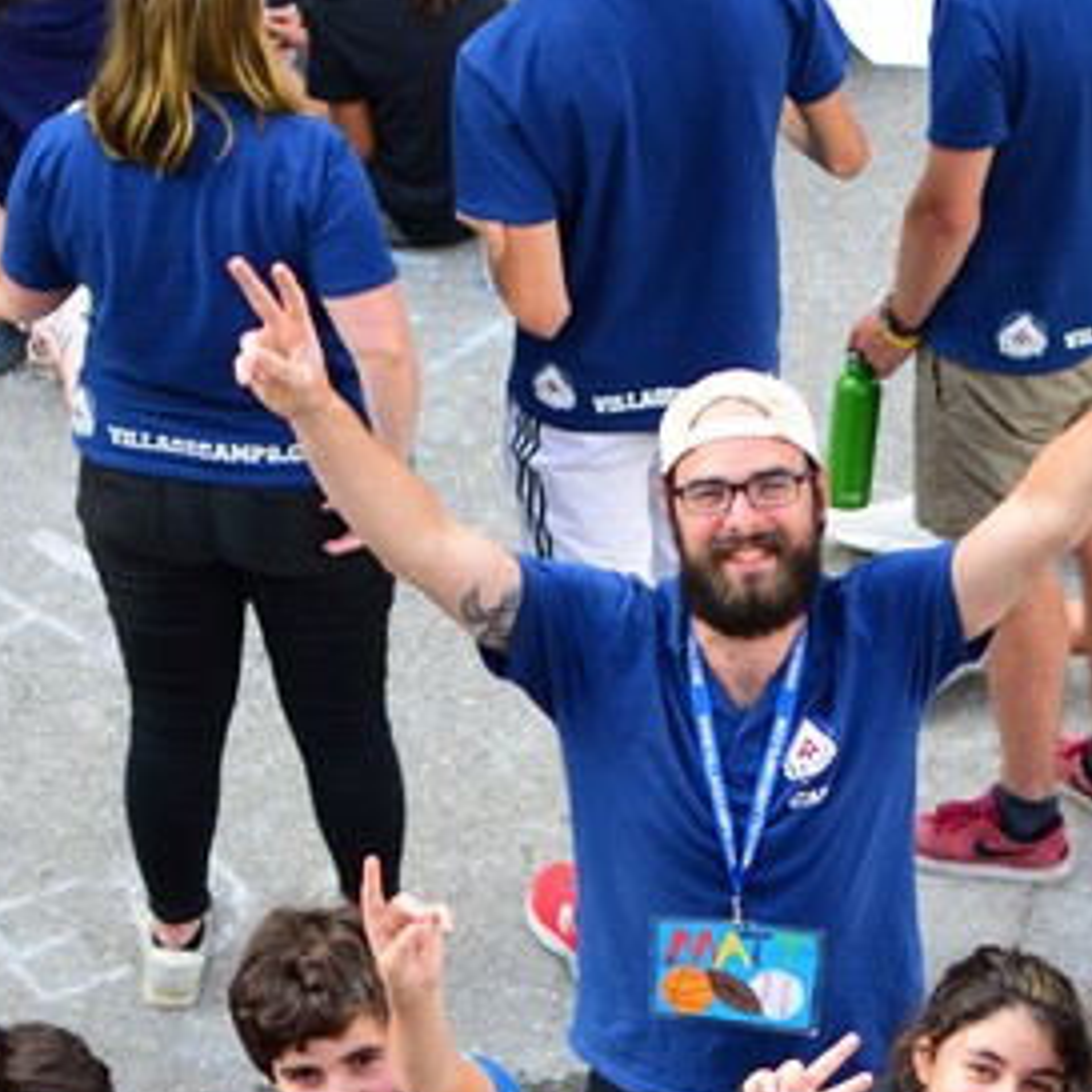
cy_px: 1298
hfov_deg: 10.4
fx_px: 5982
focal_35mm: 168
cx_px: 712
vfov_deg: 10.3
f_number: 1.8
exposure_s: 1/640
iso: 125
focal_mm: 35
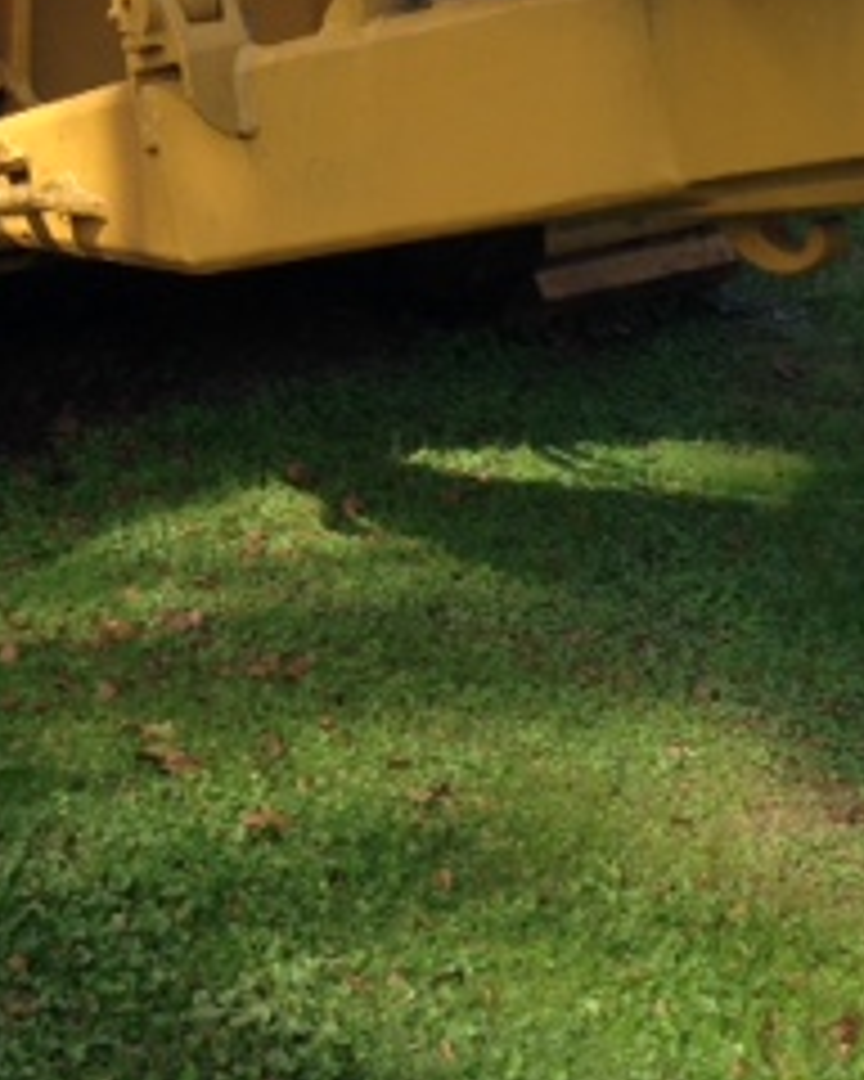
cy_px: 9
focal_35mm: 86
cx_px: 202
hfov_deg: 17.7
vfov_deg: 21.5
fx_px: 2749
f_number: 2.4
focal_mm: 4.12
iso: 50
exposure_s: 1/387
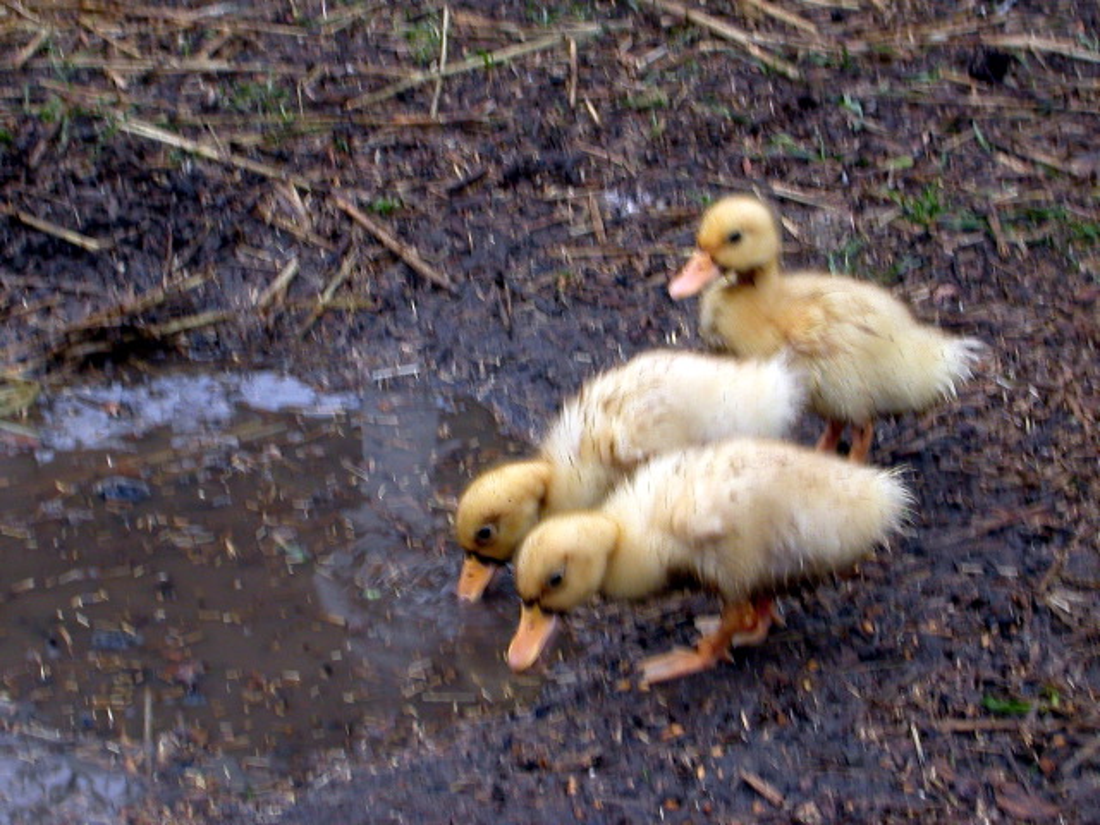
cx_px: 550
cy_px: 412
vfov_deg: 13.3
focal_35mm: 111
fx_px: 3527
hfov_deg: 17.7
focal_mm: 16.8
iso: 100
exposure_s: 1/47
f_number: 4.8
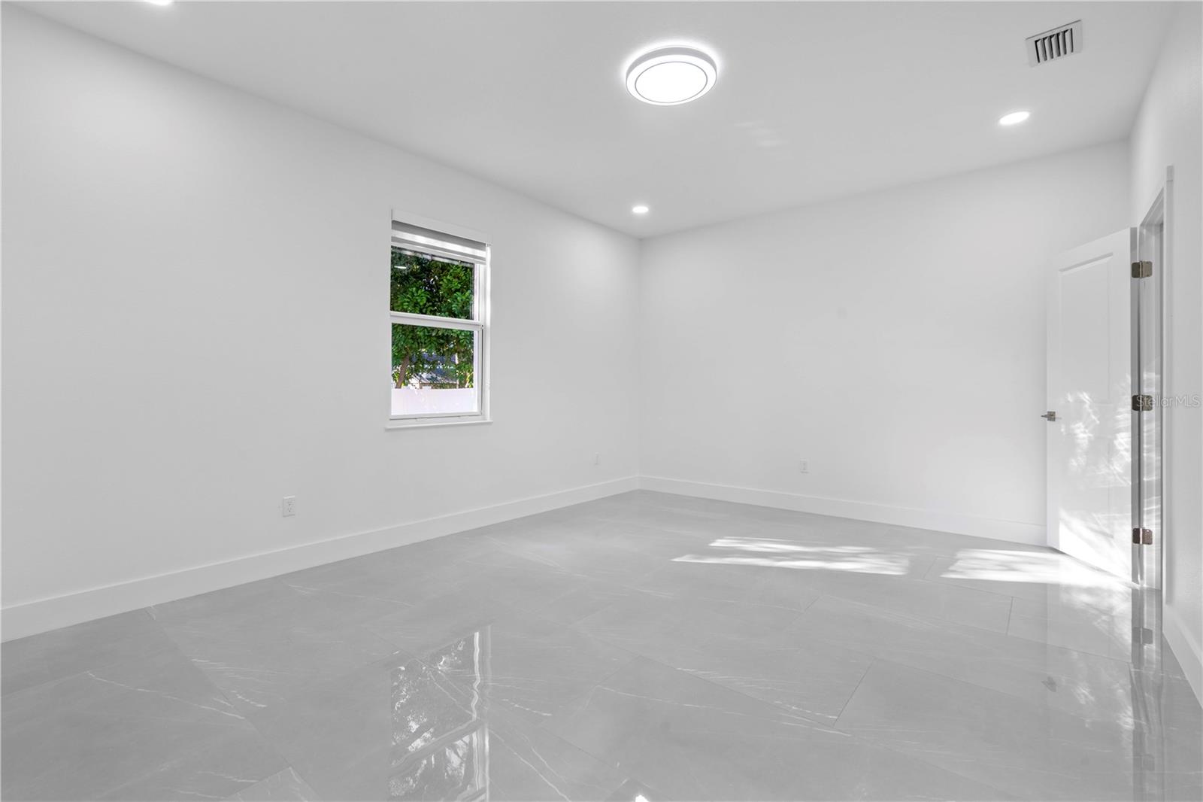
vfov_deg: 73.7
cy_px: 401
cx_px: 602
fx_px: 535
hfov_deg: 96.7
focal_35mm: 16
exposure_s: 1/5
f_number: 9
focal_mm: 16
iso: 250
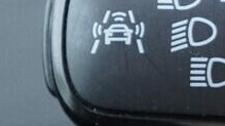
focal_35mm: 248
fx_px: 1479
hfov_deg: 8.5
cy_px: 35
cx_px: 338
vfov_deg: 4.9
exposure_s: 1/40
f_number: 2.8
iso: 320
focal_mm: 24
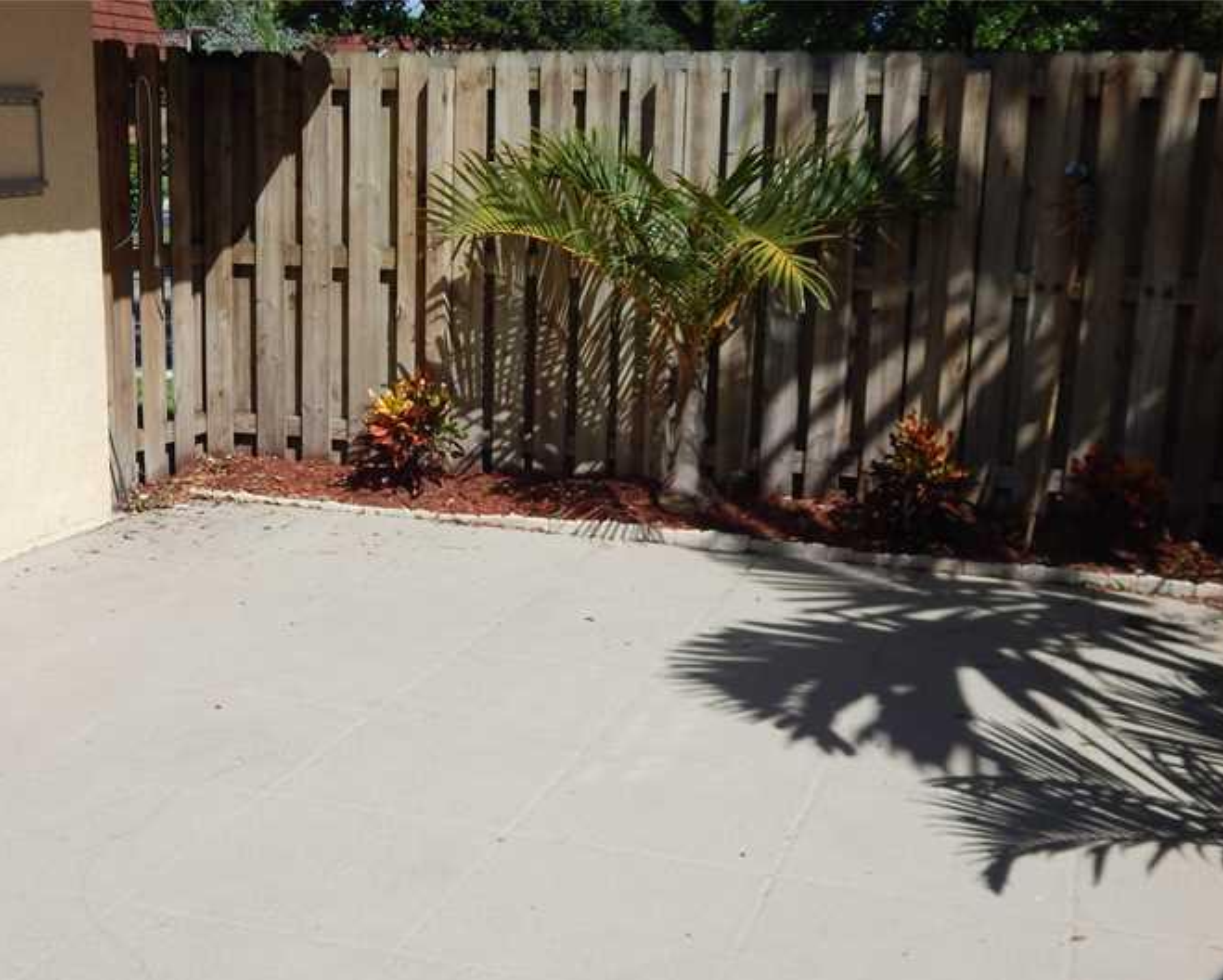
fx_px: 1630
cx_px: 620
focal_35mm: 45
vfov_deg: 33.4
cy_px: 555
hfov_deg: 41.1
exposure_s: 1/400
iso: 125
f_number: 6.9
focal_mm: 6.8
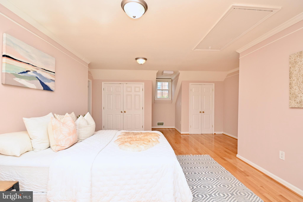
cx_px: 152
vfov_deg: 77.3
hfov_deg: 100.4
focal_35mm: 15
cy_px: 101
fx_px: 126
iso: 320
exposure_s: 1/125
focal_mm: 10
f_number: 7.1
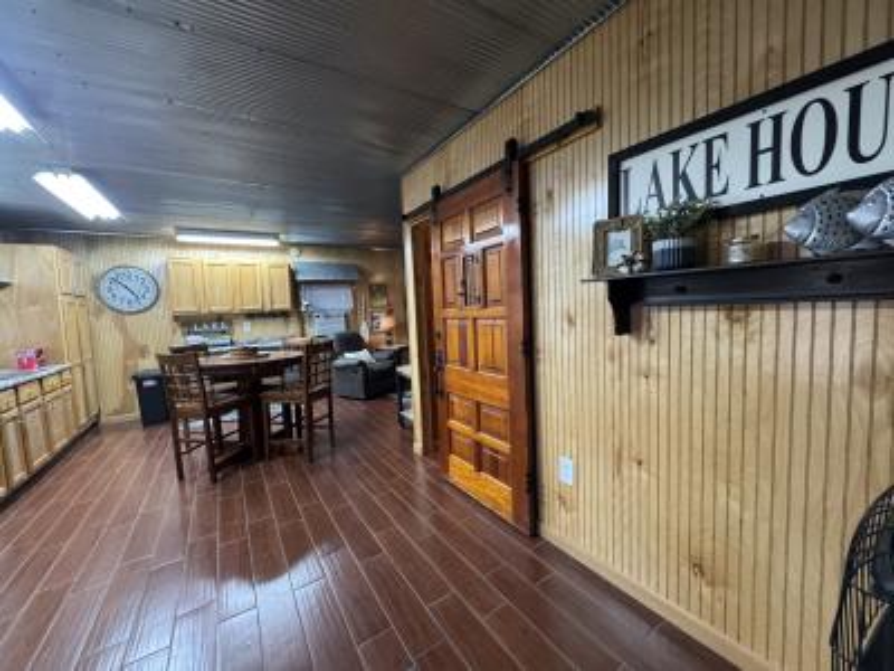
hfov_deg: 102.1
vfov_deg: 85.7
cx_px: 447
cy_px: 336
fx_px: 362
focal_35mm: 14
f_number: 2.2
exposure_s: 1/60
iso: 800
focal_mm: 2.22
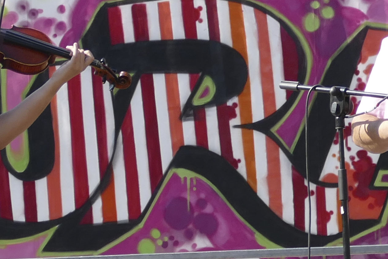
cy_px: 138
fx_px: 6045
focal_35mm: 561
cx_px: 49
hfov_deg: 3.7
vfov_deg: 2.5
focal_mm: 47.46
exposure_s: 1/640
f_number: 3.9
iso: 125
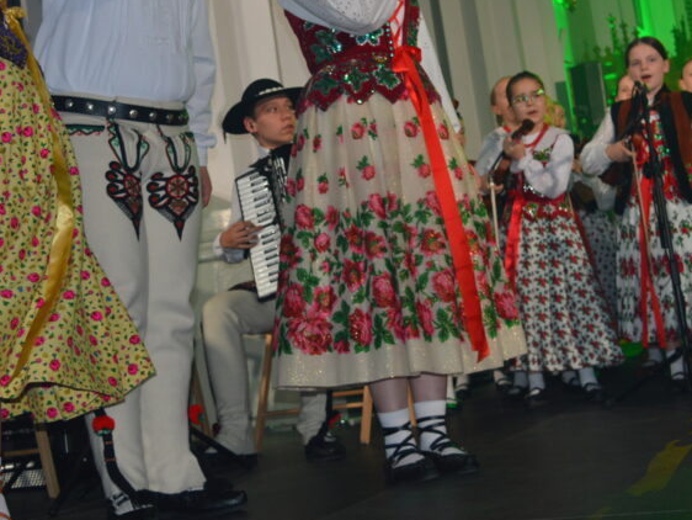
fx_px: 1260
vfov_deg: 23.1
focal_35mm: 63
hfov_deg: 30.7
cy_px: 150
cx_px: 326
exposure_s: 1/125
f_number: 4
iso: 320
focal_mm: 24
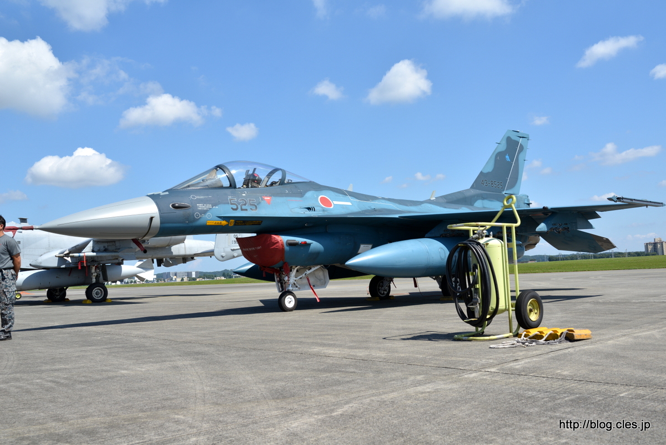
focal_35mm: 35
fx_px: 648
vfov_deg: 37.9
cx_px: 333
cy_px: 222
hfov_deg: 54.4
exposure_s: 1/200
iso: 100
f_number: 11
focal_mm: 35
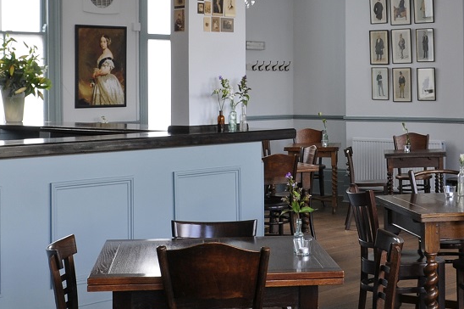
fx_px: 959
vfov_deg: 18.1
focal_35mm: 74
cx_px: 328
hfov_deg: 27.0
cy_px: 60
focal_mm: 17
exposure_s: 1/13
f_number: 7.1
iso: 200
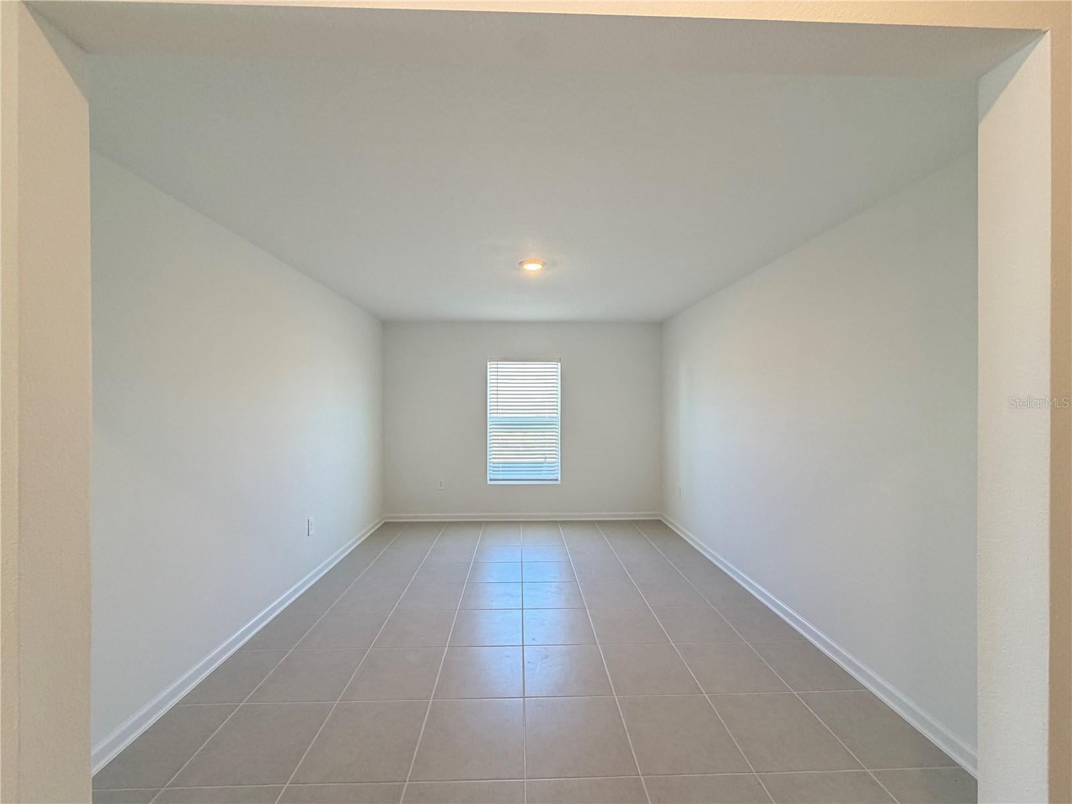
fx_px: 434
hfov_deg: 102.1
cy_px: 402
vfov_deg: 85.7
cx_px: 536
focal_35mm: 14
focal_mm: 2.22
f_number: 2.2
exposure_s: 1/120
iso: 250
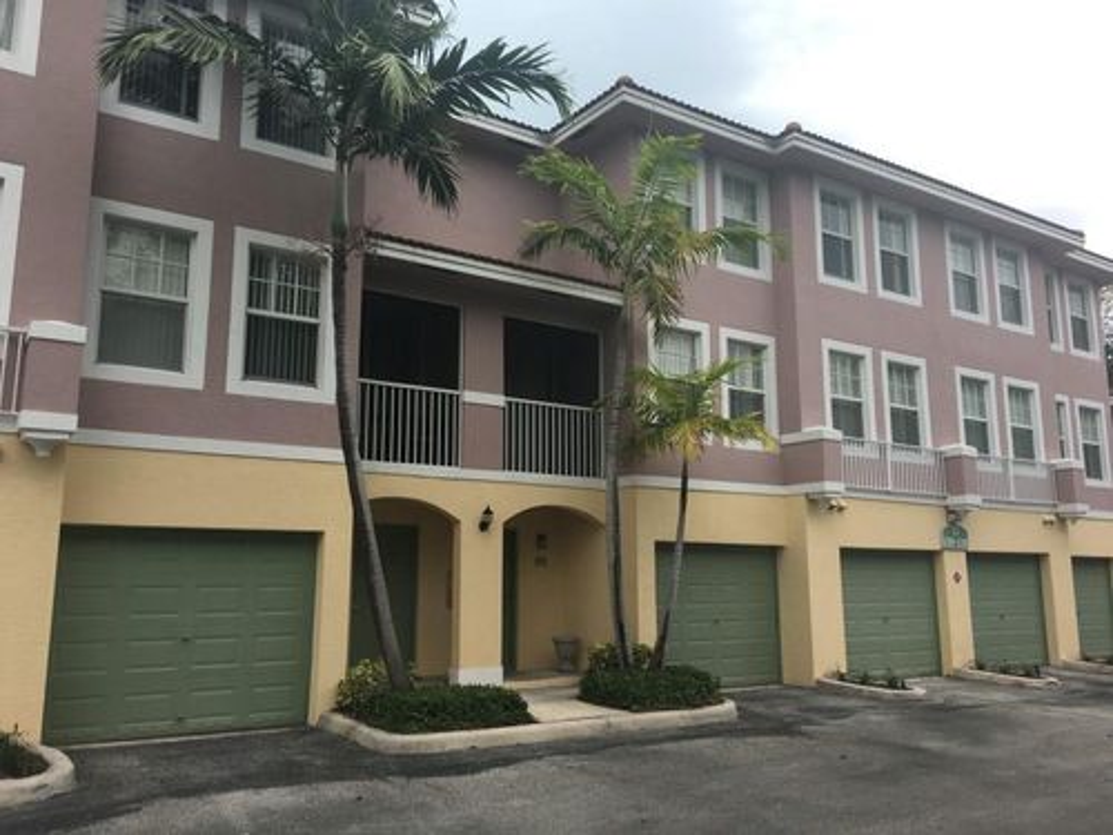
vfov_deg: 48.2
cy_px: 418
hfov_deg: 61.7
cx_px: 556
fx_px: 932
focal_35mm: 29
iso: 25
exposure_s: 1/120
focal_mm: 4.15
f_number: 2.2
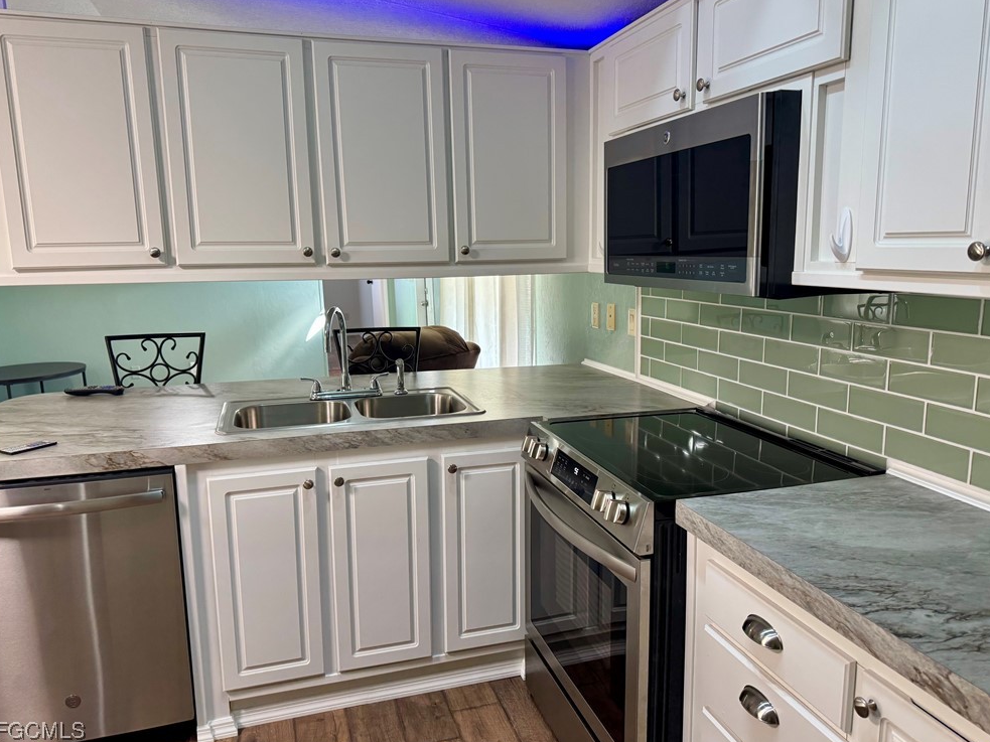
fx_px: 715
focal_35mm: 25
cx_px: 505
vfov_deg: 54.9
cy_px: 366
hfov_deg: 69.4
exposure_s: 1/120
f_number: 1.78
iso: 200
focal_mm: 6.76
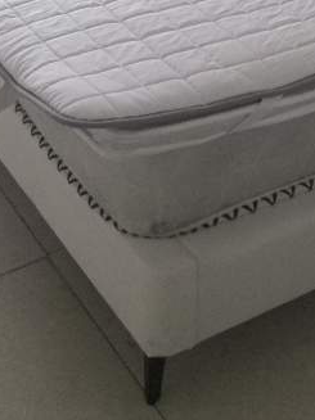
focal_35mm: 88
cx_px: 231
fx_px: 1068
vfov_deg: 19.6
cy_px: -198
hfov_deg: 16.7
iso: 50
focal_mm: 5.75
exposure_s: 1/1805
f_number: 2
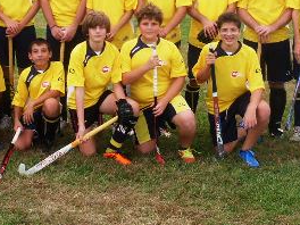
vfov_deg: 18.0
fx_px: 702
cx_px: 123
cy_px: 27
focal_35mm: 81
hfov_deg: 24.1
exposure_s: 1/180
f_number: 2.8
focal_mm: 6.3
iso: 80
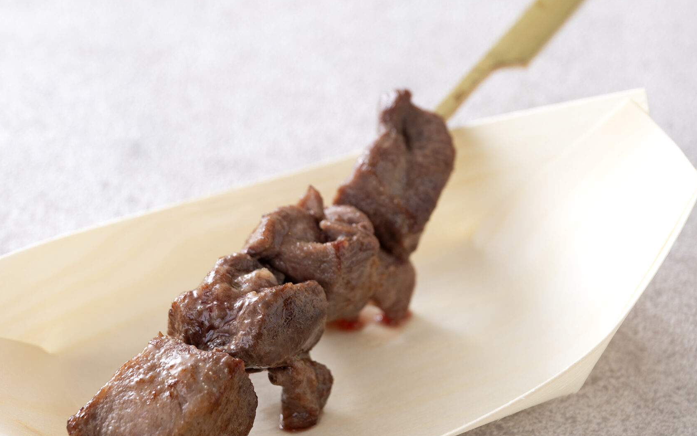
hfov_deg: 11.3
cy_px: 209
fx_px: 3533
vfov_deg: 7.1
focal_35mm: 186
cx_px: 276
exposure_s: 1/125
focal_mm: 120
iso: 160
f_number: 5.6
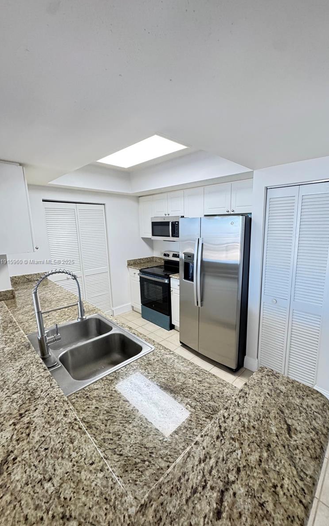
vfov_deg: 101.5
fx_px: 215
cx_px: 192
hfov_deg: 74.2
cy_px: 262
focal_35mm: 15
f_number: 2.2
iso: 400
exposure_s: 1/60
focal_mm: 2.22
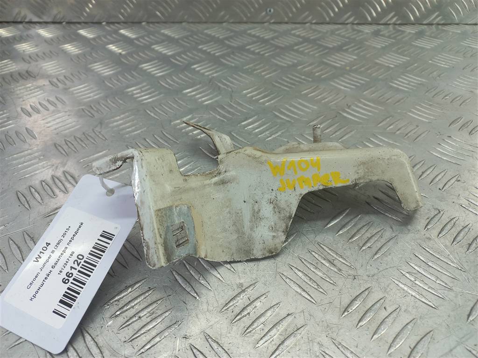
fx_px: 345
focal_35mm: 25
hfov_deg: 69.4
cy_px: 179
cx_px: 239
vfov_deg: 54.9
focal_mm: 4.6
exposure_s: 1/50
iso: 50
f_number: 1.8
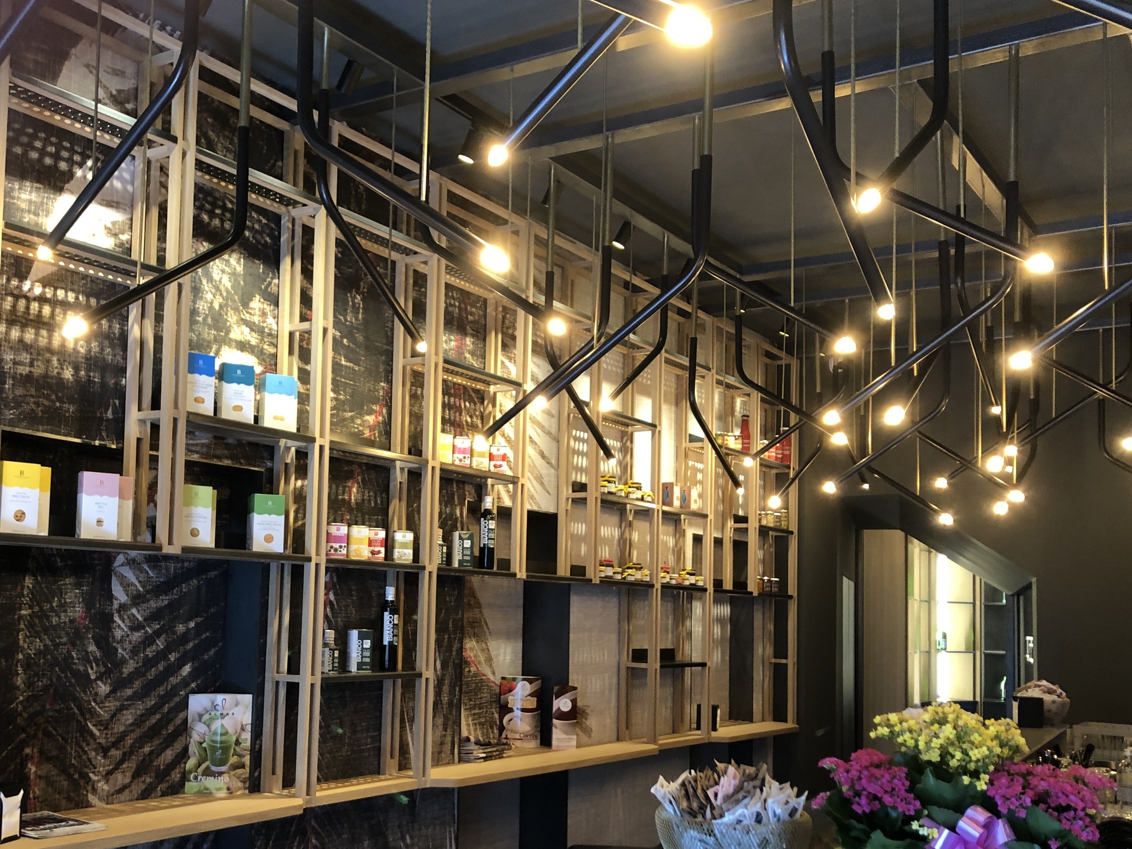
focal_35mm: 38
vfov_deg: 37.5
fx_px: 1243
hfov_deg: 48.6
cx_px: 434
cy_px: 537
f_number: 1.8
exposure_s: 1/17
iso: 50
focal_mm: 3.99
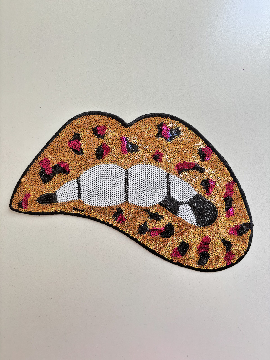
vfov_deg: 67.3
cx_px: 135
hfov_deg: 53.1
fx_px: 270
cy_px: 180
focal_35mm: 26
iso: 125
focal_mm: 5.96
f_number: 1.6
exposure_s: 1/121
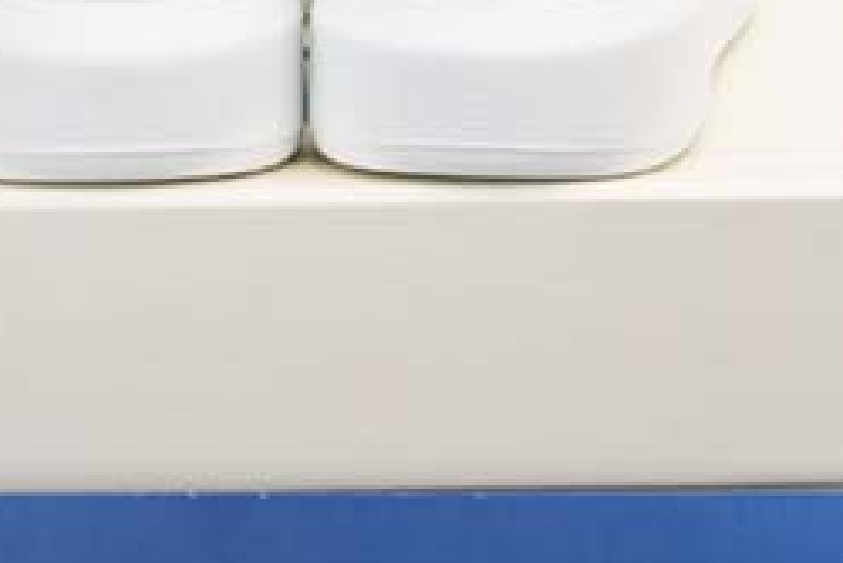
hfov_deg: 8.5
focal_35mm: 241
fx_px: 5646
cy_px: 126
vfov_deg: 5.7
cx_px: 293
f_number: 9
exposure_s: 1/200
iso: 100
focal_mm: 86
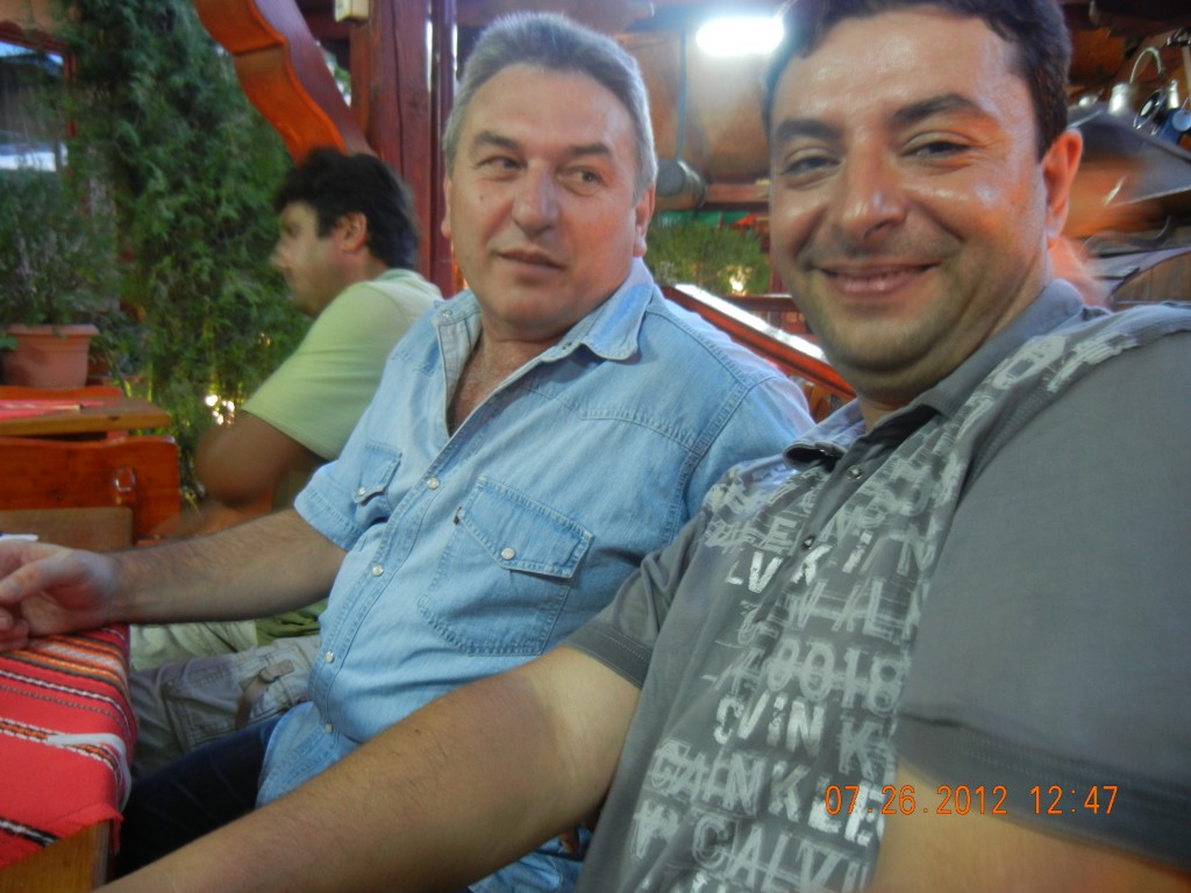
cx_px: 596
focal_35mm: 30
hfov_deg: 60.0
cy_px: 446
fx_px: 1032
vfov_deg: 46.8
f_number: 3.5
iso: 200
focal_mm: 5.4
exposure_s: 1/2.4
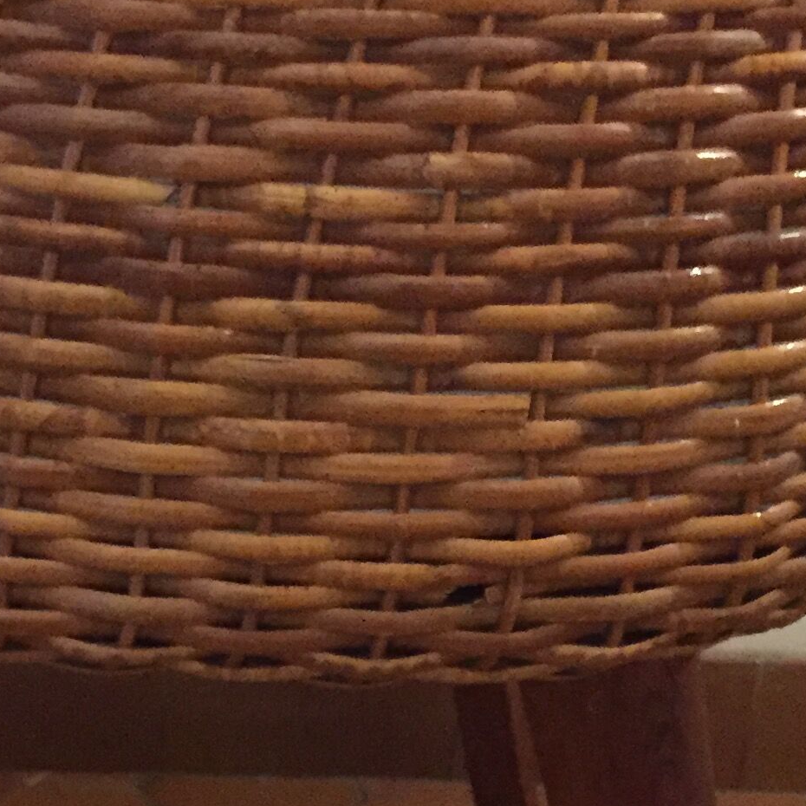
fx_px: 2371
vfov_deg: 19.0
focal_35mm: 90
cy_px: 682
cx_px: 244
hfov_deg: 19.2
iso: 500
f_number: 2.2
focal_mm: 4.15
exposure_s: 1/17
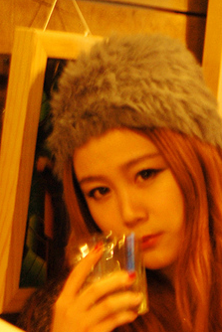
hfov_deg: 6.0
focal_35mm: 230
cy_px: 426
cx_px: 191
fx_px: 2125
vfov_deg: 8.8
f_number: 2.2
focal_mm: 50
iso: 200
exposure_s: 1/10
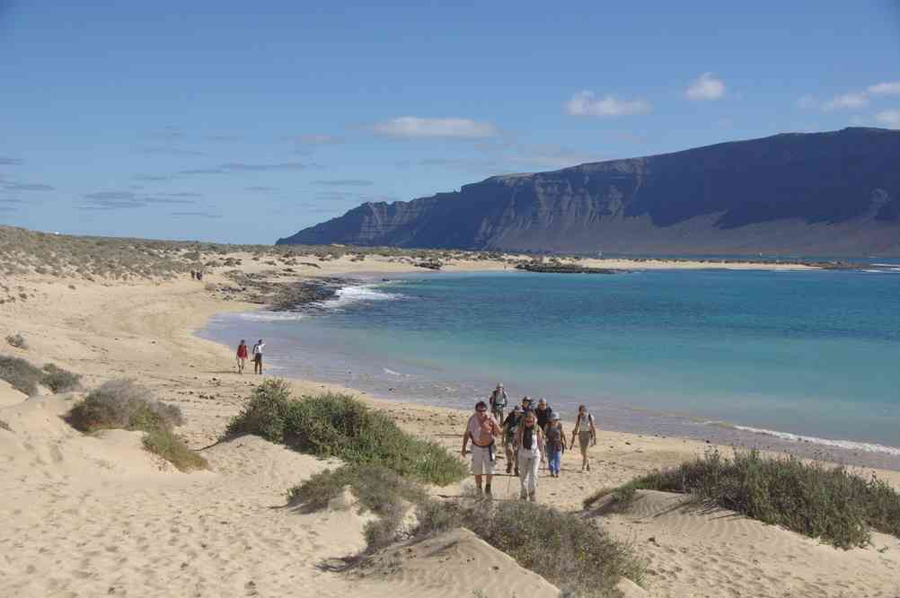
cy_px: 299
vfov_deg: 27.5
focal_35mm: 49
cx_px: 450
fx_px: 1224
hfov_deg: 40.4
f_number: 8
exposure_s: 1/350
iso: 100
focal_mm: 32.5
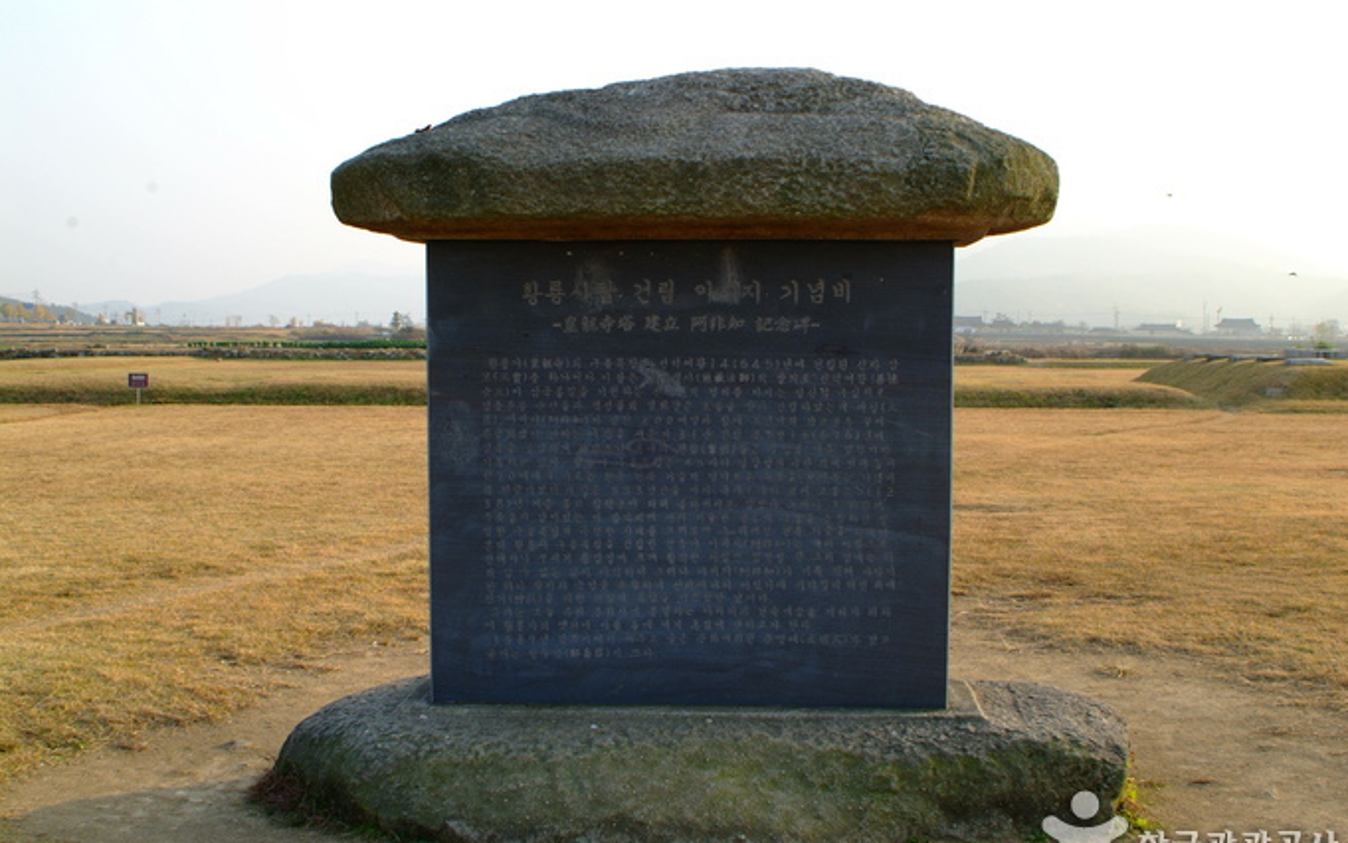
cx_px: 676
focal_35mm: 44
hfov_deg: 45.3
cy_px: 455
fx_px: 1617
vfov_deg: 29.2
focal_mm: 28
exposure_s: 1/125
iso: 100
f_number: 5.6
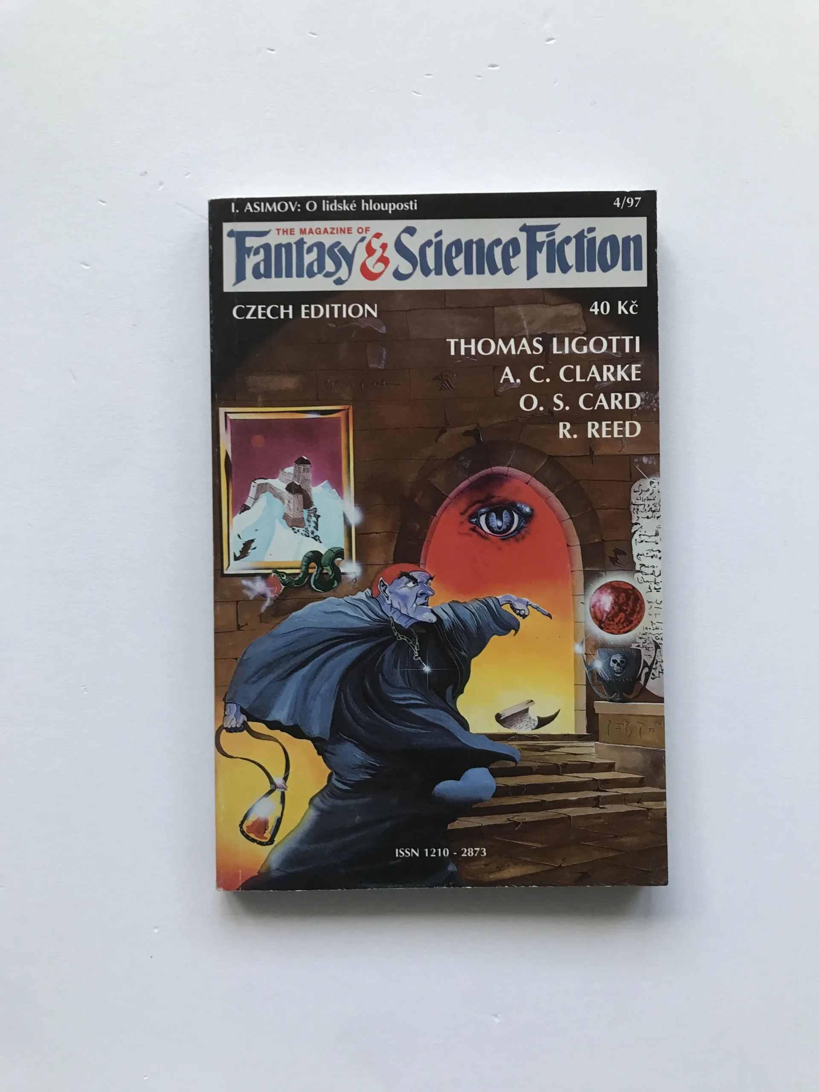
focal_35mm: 28
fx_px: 883
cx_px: 410
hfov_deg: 49.7
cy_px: 546
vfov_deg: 63.4
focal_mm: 3.99
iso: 25
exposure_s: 1/33
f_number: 1.8
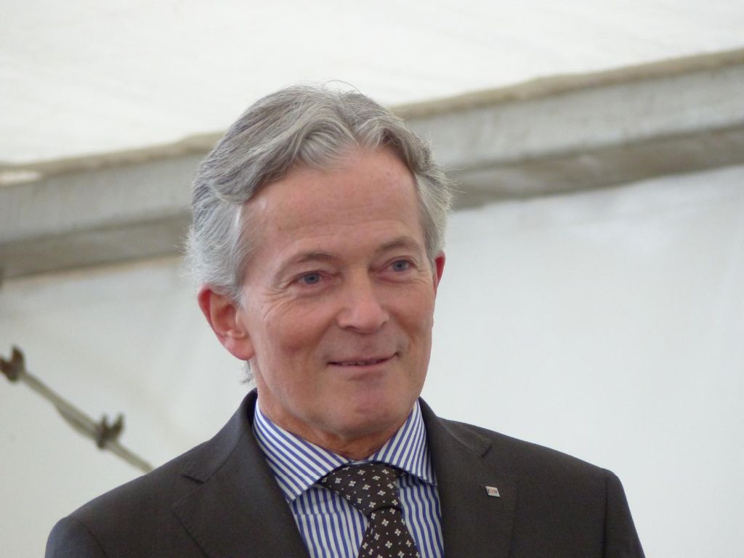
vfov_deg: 2.5
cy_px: 279
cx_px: 372
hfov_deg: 3.3
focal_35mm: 598
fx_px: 12853
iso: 400
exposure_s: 1/100
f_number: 2.8
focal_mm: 107.6
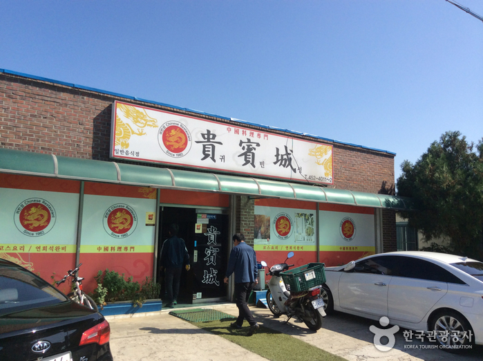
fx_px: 460
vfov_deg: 42.8
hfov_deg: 55.4
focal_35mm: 33
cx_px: 242
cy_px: 180
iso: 32
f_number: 2.4
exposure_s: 1/1506
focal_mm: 3.3
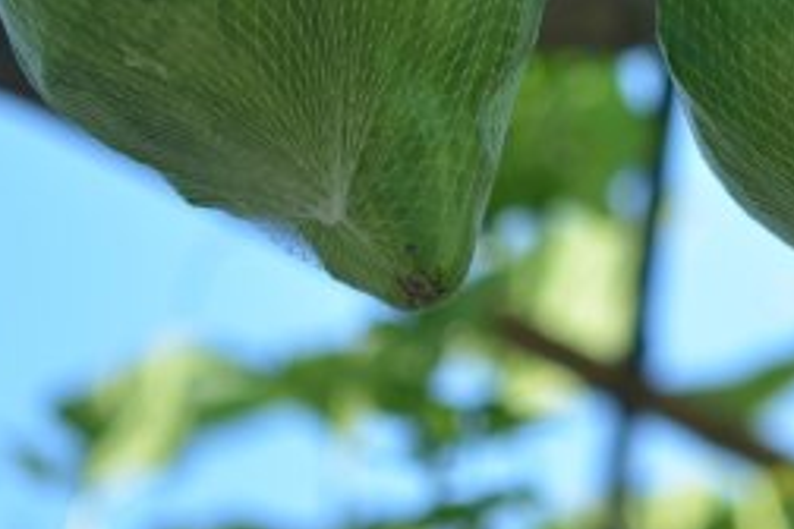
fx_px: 6352
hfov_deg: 7.1
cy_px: -38
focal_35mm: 288
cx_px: 952
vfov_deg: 4.8
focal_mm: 105
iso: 160
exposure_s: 1/500
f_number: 4
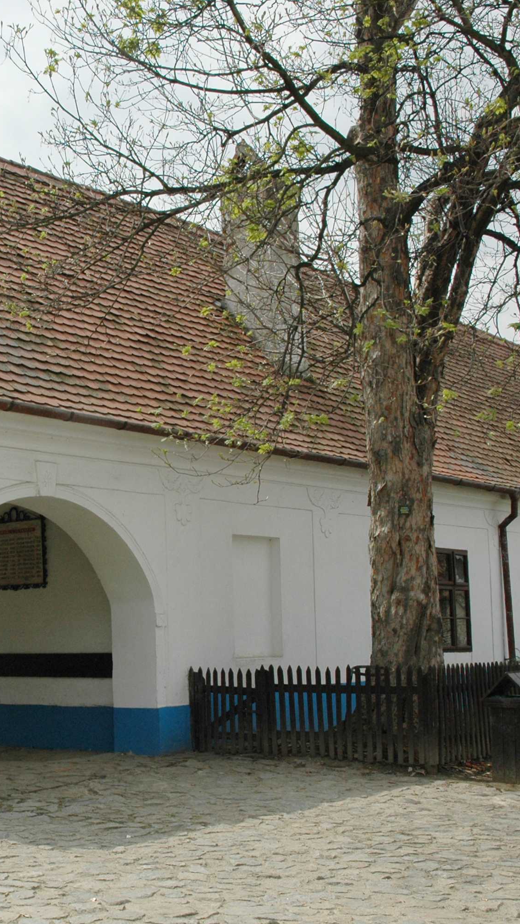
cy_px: 462
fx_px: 1275
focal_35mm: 52
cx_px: 55
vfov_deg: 39.9
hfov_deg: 22.5
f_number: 11
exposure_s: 1/500
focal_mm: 22
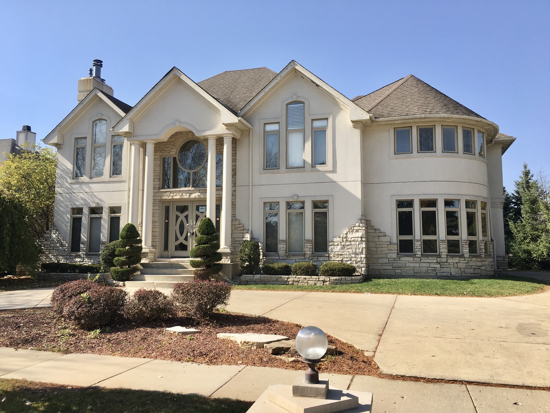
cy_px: 206
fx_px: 461
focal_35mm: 29
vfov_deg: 48.2
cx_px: 275
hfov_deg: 61.7
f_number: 2.2
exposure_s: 1/1083
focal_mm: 4.15
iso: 25
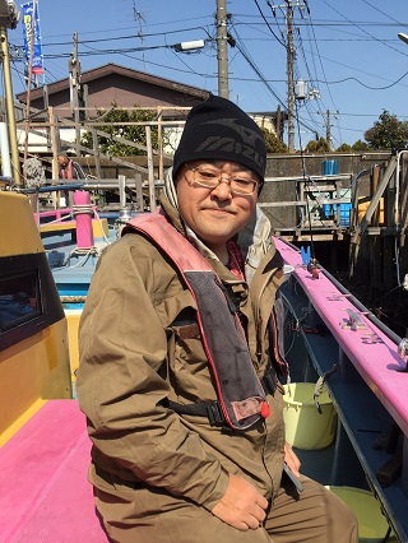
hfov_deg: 48.3
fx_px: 455
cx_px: 204
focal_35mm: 29
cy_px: 272
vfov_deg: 61.6
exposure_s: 1/1202
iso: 25
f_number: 2.2
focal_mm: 4.15
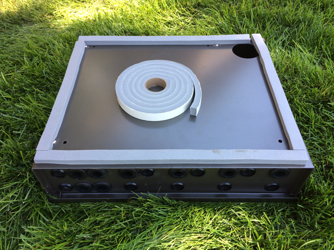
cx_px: 167
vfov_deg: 48.2
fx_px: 280
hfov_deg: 61.7
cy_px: 125
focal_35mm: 29
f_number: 2.2
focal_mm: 4.15
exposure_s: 1/127
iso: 32
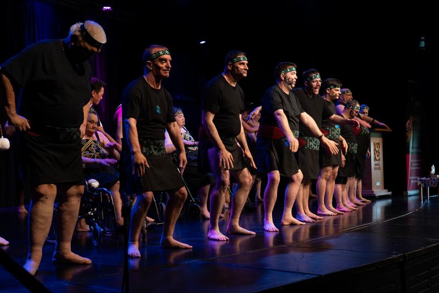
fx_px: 610
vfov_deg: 27.0
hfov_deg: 39.6
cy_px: 146
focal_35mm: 50
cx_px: 220
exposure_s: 1/250
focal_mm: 50
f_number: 4
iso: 1600
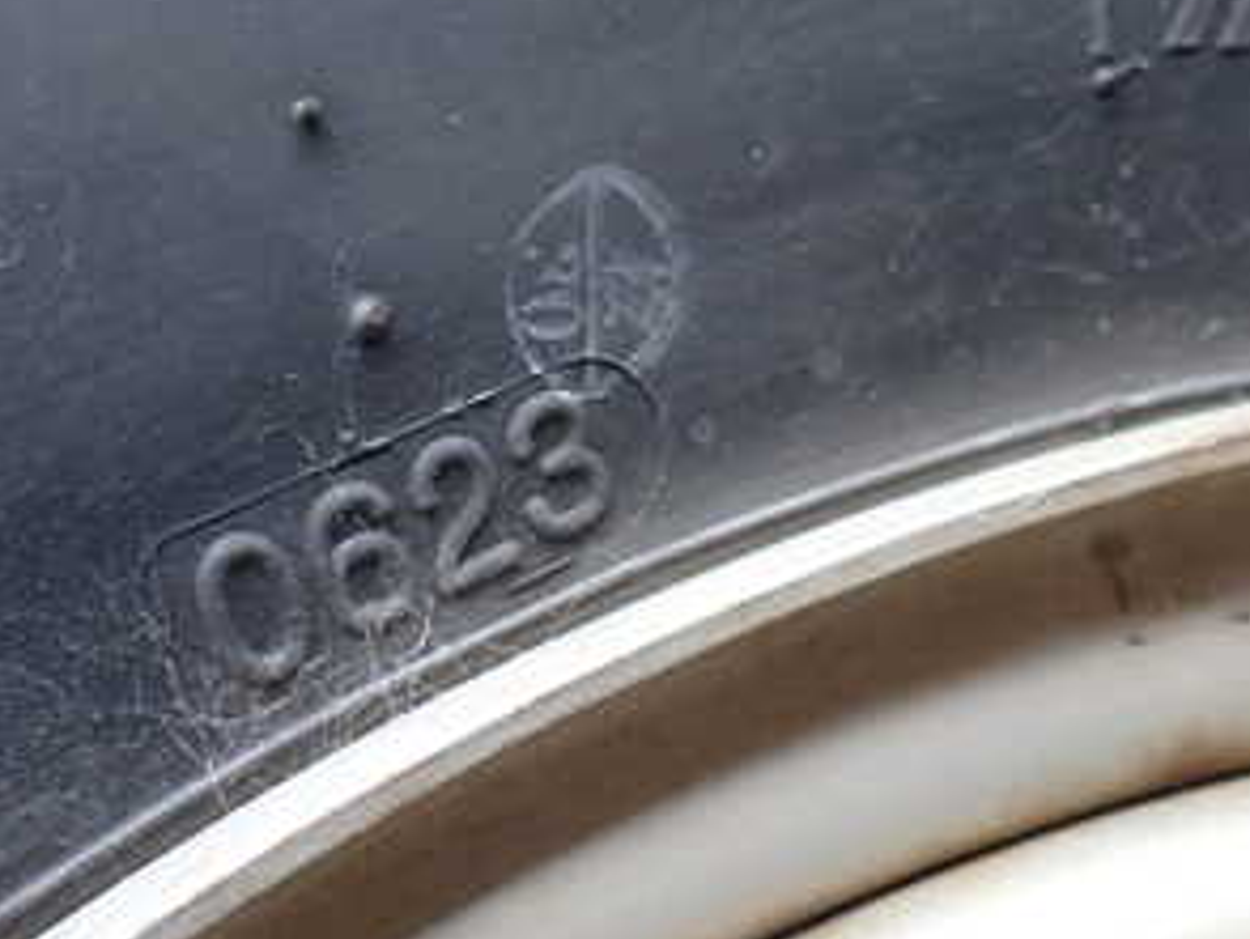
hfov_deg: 37.1
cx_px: 417
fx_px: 1843
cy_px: 684
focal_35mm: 51
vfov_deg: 28.3
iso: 200
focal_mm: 4.5
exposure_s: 1/100
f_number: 2
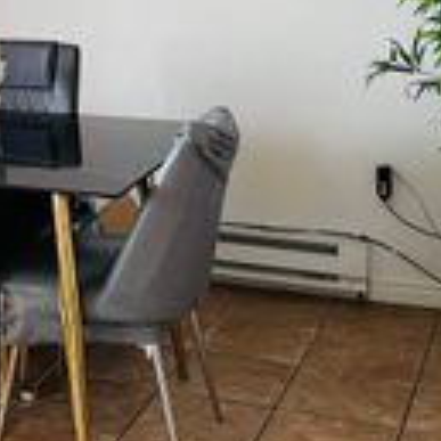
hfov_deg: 18.9
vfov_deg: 18.7
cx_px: -7
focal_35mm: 89
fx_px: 1283
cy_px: -46
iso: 200
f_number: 1.6
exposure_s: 1/60
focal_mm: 5.96
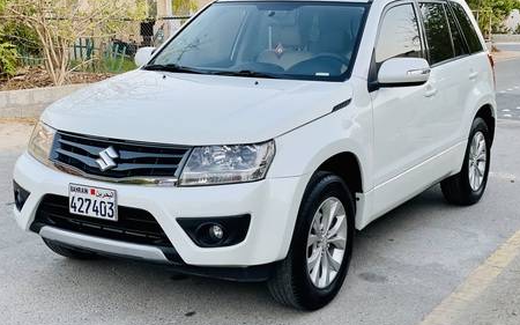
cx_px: 262
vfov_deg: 23.1
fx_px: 793
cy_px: 159
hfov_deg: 36.3
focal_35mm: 56
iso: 64
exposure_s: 1/122
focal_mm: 6
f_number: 2
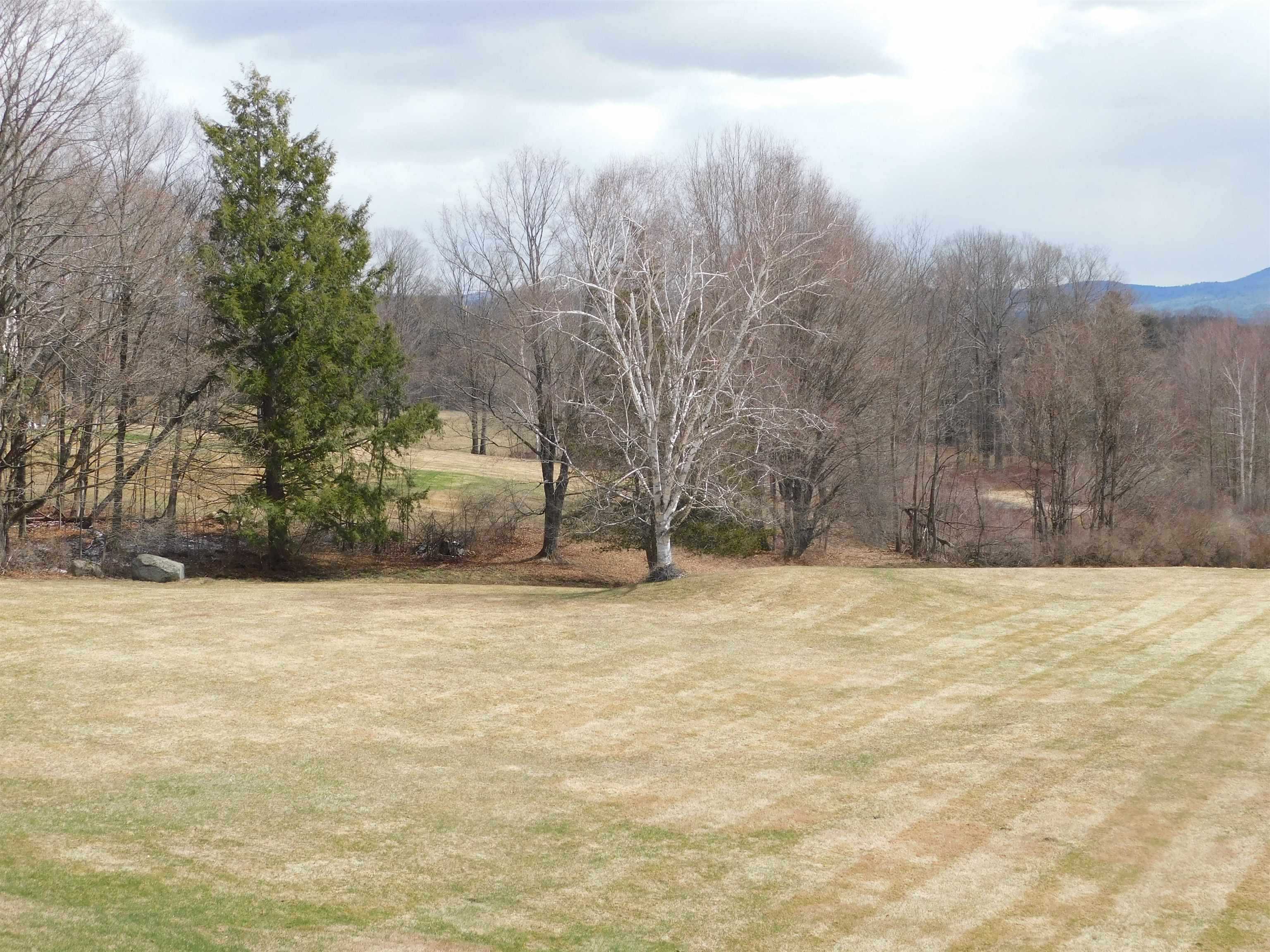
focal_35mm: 59
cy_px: 476
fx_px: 2165
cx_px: 635
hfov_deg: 32.7
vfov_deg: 24.8
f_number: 4
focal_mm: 10.4
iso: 125
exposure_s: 1/640
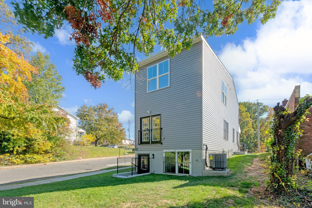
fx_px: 134
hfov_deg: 98.5
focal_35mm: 16
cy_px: 104
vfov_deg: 75.5
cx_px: 156
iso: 1250
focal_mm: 15.5
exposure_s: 1/6400
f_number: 8
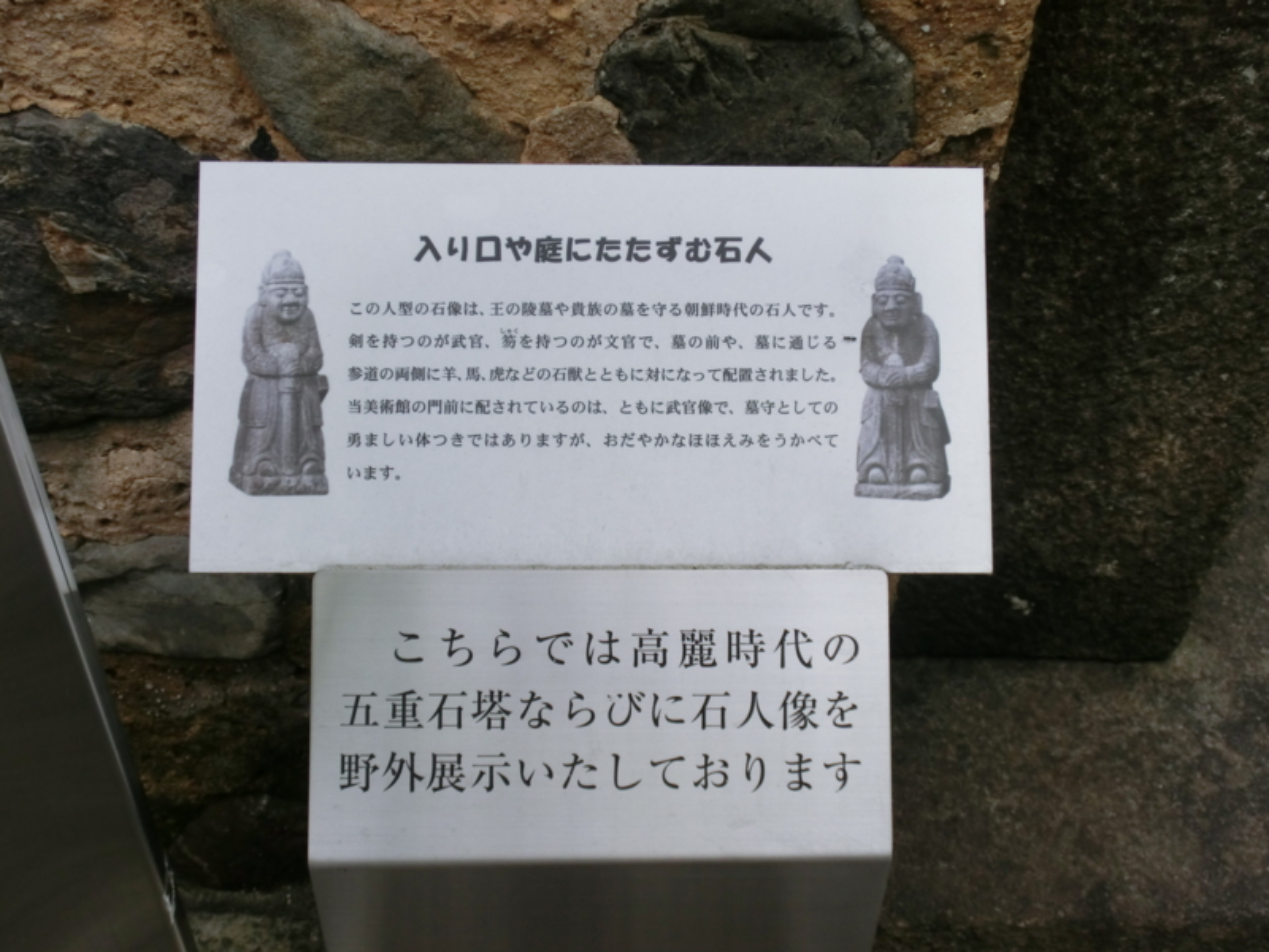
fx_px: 1466
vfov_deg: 36.0
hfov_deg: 46.8
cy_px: 476
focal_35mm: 40
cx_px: 634
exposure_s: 1/250
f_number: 4.2
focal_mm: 7
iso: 80
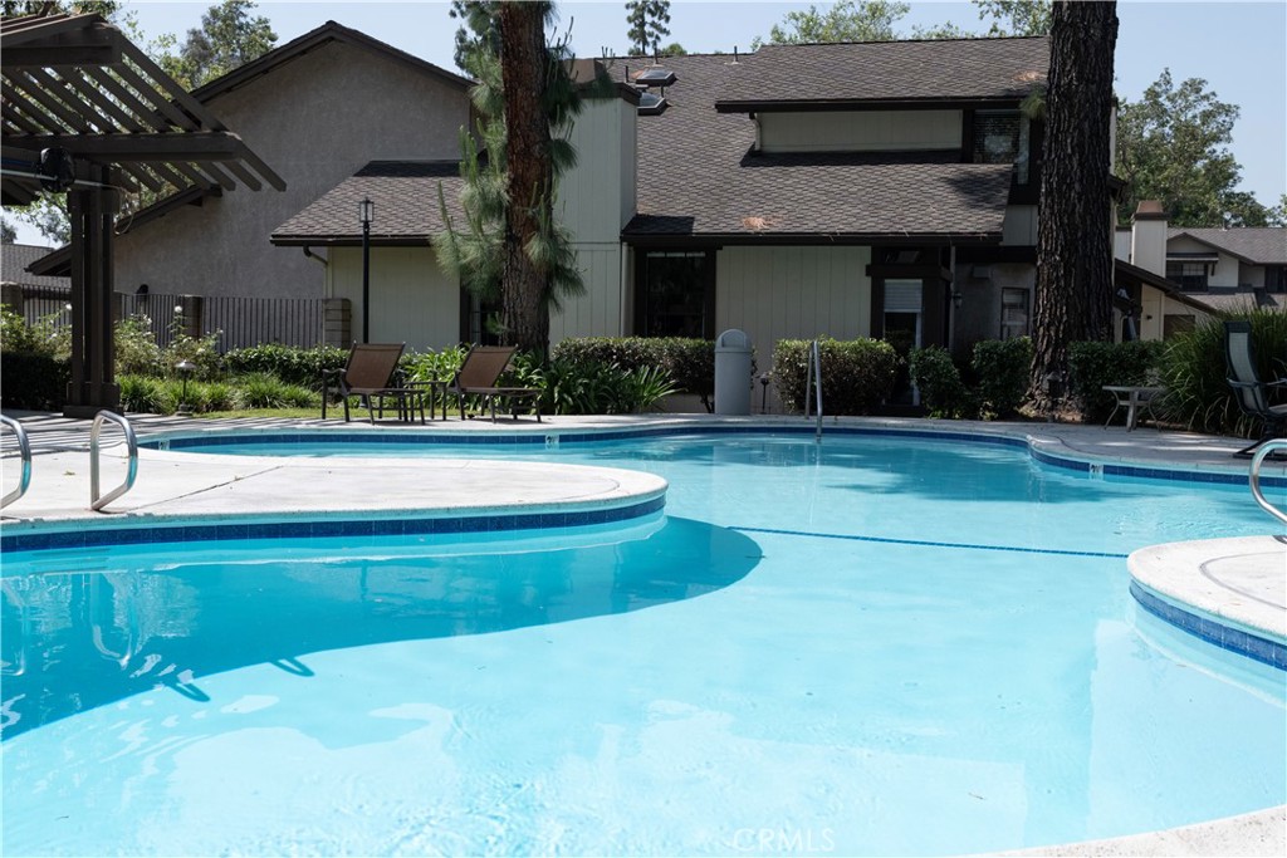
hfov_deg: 46.4
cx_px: 644
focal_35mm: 42
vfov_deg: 31.9
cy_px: 429
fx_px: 1502
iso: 400
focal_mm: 28
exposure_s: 1/3200
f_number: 5
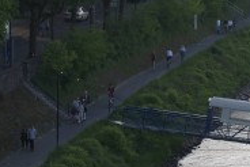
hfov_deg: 7.6
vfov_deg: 5.1
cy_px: 54
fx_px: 1867
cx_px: 221
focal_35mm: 269
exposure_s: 1/125
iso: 100
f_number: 8
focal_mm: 55
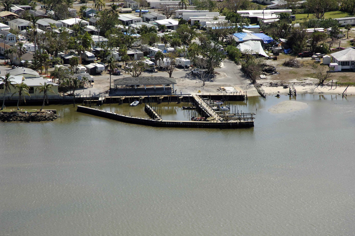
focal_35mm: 142
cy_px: 118
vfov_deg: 9.6
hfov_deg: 14.4
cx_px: 178
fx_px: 1403
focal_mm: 95
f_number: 7.1
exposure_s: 1/1000
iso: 400
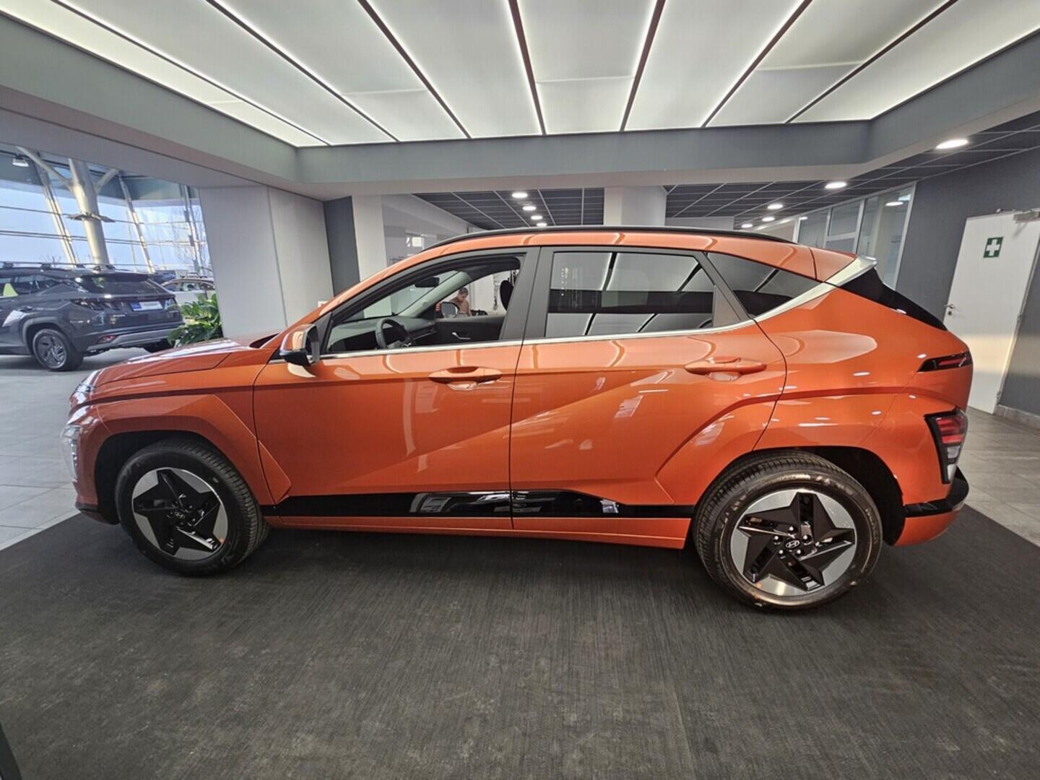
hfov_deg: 106.2
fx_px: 391
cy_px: 390
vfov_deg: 89.9
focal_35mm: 13
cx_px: 520
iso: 160
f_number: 2.2
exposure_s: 1/51
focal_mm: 2.2
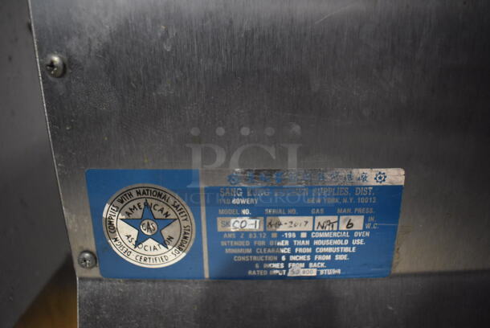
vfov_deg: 48.0
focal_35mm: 27
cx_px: 245
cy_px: 164
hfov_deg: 67.3
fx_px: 368
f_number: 3.5
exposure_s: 1/60
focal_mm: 18
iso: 3200
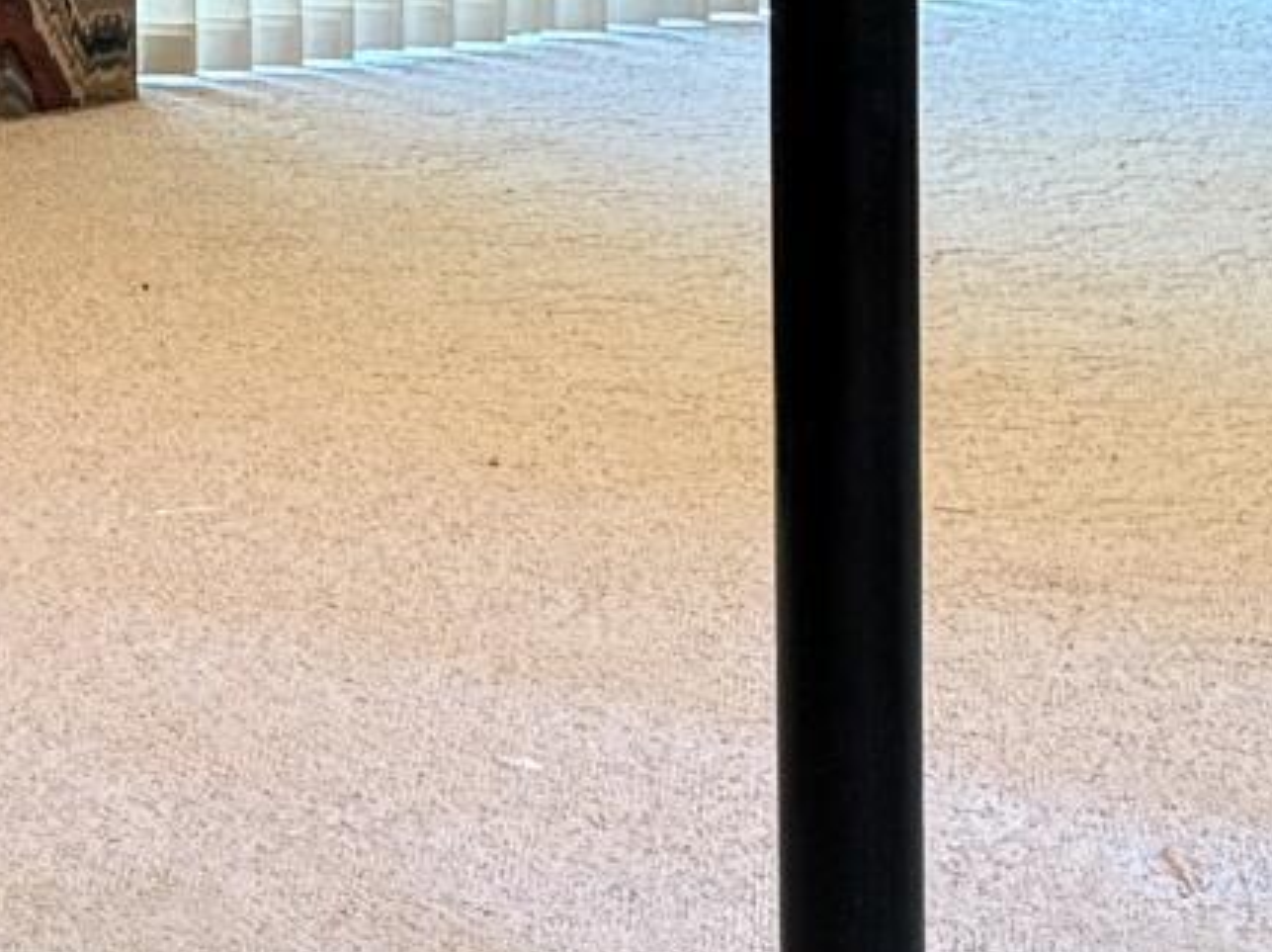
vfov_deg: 8.8
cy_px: -86
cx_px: 44
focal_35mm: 168
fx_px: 6168
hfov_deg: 11.7
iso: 400
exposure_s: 1/60
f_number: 1.78
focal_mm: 6.76
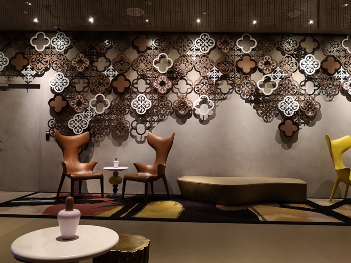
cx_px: 176
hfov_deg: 65.3
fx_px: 274
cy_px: 132
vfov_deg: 51.4
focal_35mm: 27
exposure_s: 1/25
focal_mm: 3.95
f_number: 1.8
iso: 400
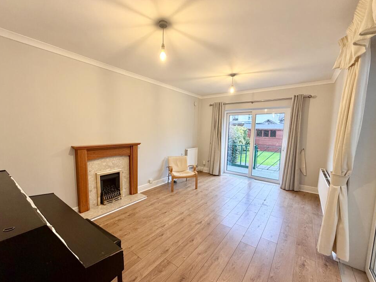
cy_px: 149
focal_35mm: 15
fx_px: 163
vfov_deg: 81.7
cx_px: 179
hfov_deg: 98.1
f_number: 2.2
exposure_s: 1/121
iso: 200
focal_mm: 2.22
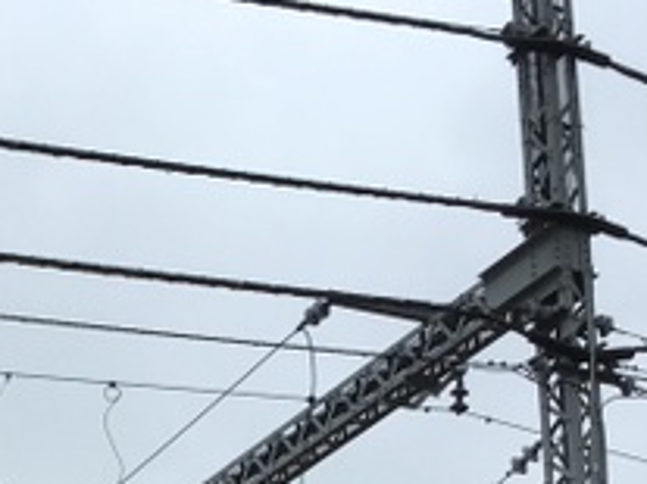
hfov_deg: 14.6
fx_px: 2466
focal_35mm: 132
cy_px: 1051
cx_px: -56
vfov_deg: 10.1
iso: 25
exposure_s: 1/746
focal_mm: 4.15
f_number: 2.2
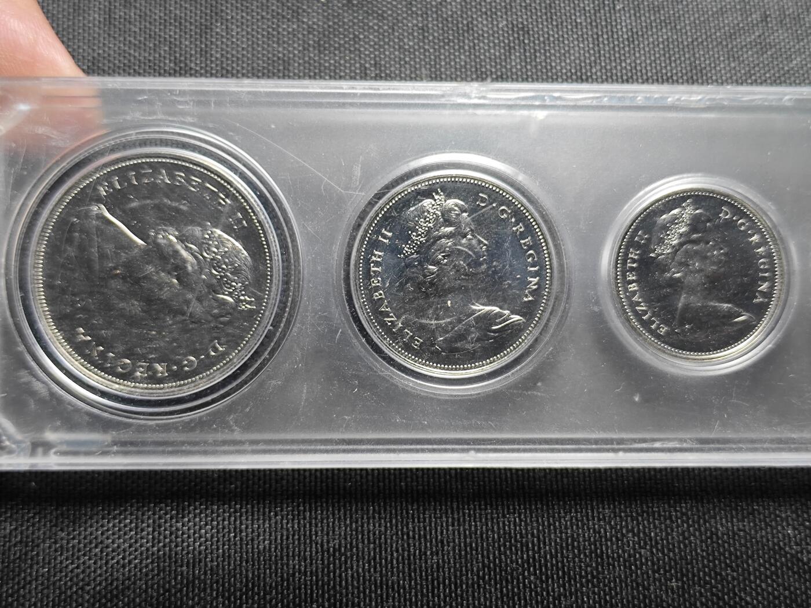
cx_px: 406
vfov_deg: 29.7
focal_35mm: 49
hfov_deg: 38.9
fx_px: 1148
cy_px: 304
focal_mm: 5.84
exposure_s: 1/83.6
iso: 200
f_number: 1.6
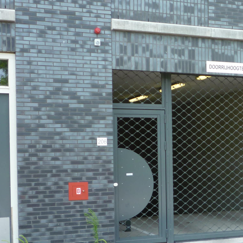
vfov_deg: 25.2
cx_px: 249
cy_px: 160
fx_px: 540
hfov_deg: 24.1
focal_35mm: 68
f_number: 3.3
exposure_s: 1/160
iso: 80
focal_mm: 5.2
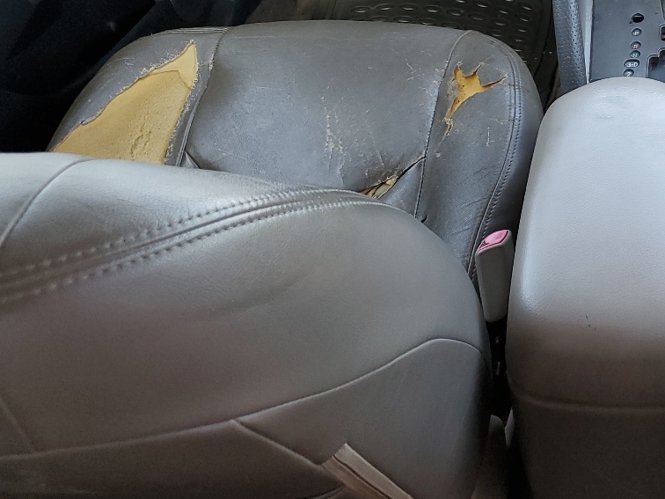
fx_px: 1057
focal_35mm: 55
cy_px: 18
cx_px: 636
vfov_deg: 25.4
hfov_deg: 32.6
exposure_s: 1/120
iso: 70
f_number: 1.5
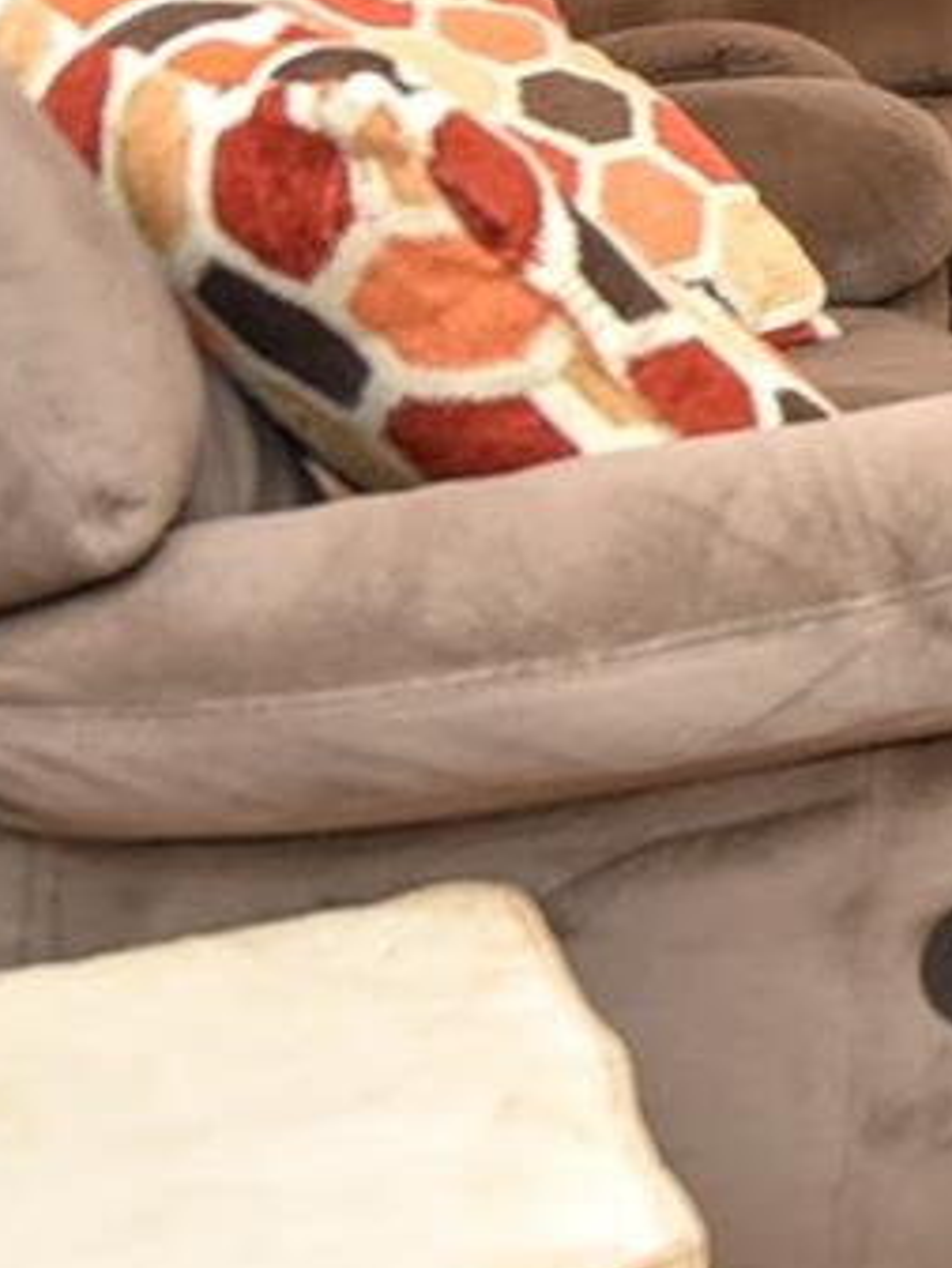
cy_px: -290
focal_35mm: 111
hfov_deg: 10.4
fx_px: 4068
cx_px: 2660
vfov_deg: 16.9
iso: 800
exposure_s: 1/60
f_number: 3.3
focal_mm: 19
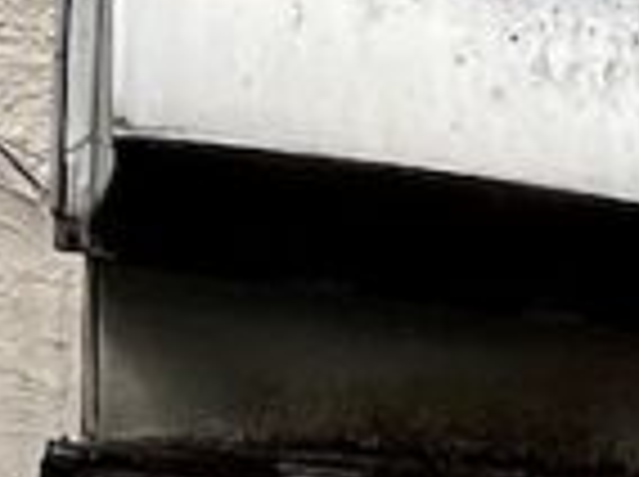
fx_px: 3465
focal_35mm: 188
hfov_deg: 8.3
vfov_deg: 6.7
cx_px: 2106
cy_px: 1665
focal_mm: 5.1
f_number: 1.6
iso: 50
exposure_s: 1/294
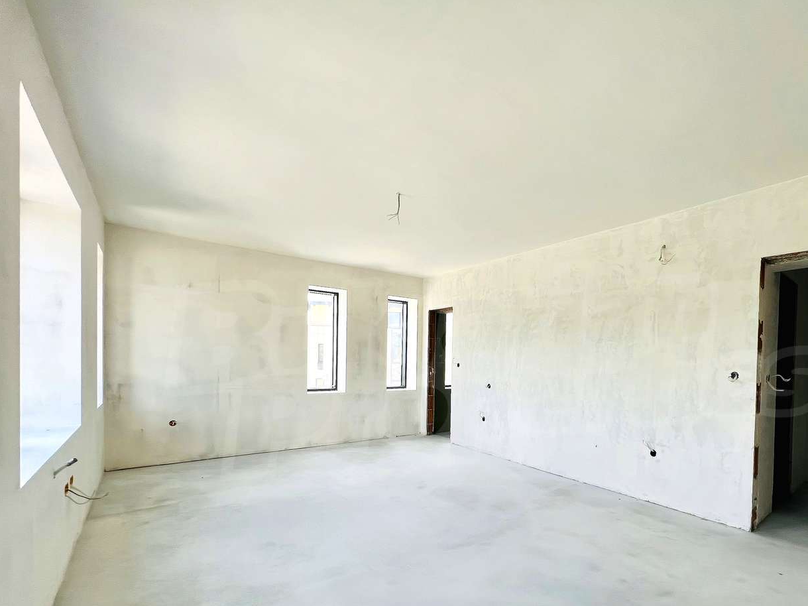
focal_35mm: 16
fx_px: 373
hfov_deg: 93.0
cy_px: 370
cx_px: 494
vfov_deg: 77.0
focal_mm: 1.57
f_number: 1.8
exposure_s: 1/132
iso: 32
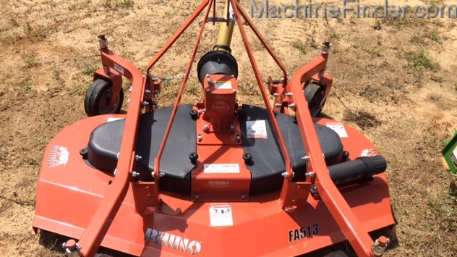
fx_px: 388
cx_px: 227
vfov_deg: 36.3
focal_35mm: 32
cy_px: 172
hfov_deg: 61.0
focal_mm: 4.15
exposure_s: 1/1642
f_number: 2.2
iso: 32
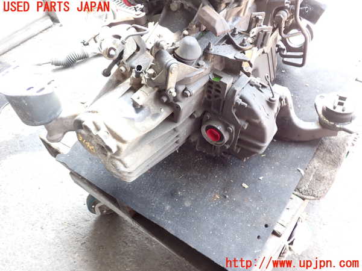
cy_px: 136
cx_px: 181
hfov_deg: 60.0
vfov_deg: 46.8
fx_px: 314
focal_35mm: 30
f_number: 2.3
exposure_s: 1/40
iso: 200
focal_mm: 5.4
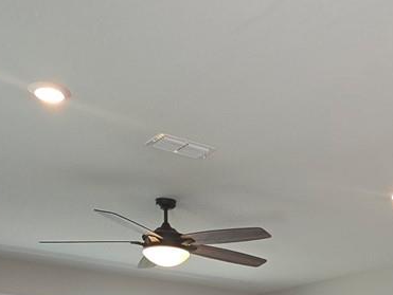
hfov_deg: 33.9
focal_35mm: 56
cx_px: 273
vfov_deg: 21.2
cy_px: 464
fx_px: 636
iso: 80
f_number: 1.9
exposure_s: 1/120
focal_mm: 2.2
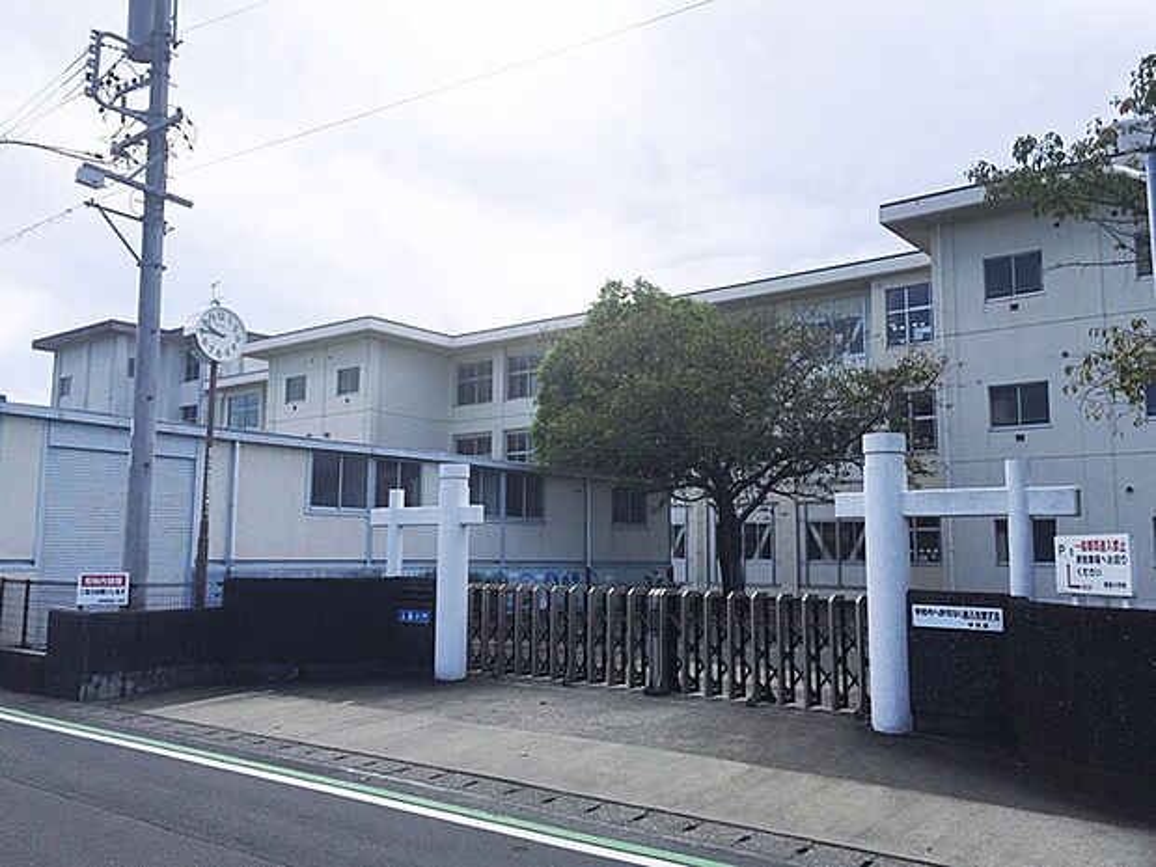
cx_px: 578
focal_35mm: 29
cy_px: 434
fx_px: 968
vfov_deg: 48.2
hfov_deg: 61.7
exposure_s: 1/3597
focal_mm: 4.15
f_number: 2.2
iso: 32
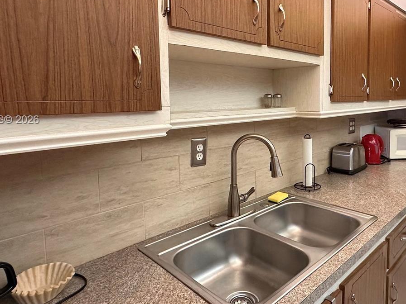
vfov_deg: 54.5
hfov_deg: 68.0
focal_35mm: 25
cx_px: 261
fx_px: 293
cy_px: 120
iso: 250
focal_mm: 2.22
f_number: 2.2
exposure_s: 1/60
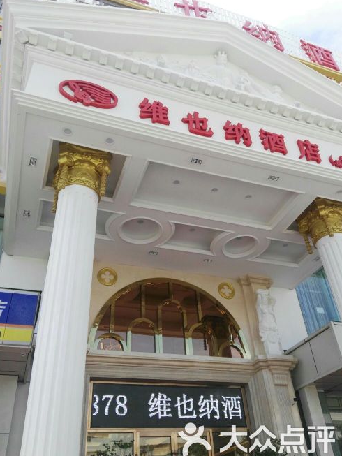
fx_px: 395
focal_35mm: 30
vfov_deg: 60.0
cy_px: 231
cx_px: 170
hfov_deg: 46.8
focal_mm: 2.96
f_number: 2
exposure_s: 1/909
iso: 64
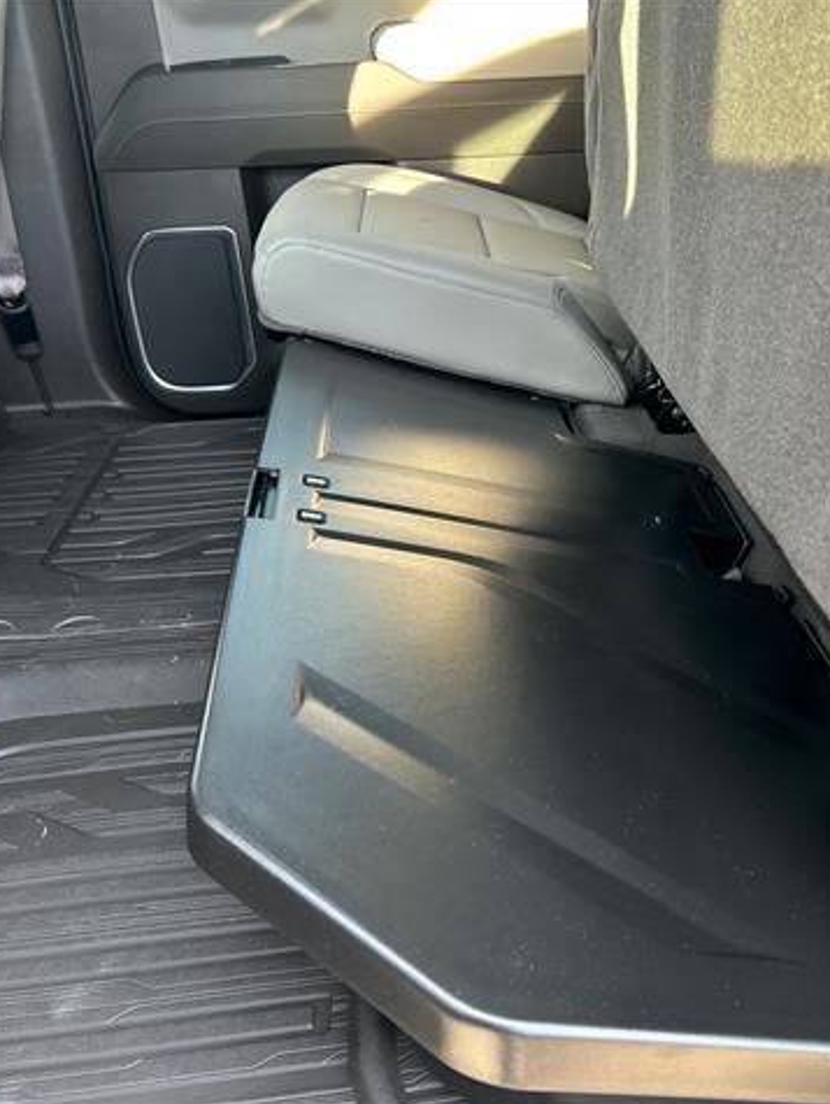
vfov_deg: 52.6
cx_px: 565
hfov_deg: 40.2
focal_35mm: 35
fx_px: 1117
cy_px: 549
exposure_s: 1/100
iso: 100
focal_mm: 5.7
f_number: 1.5
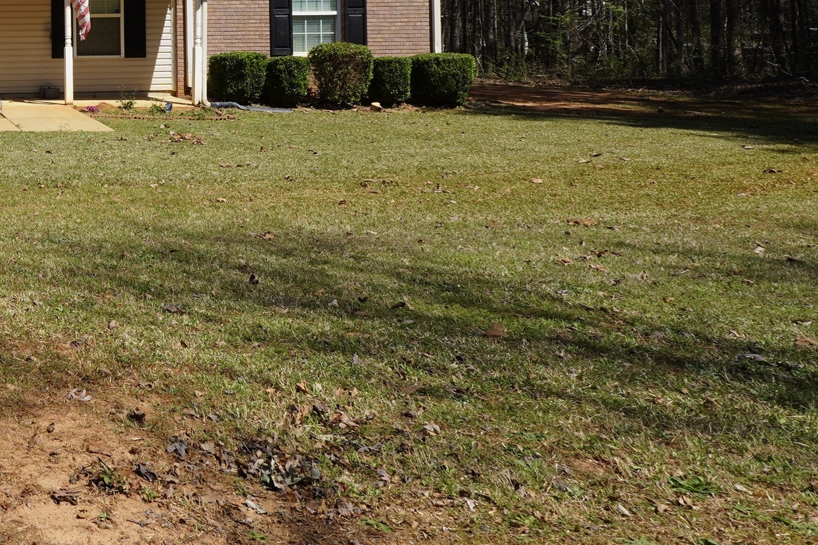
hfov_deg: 37.4
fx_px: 841
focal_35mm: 37
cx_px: -190
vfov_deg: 33.3
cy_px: 18
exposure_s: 1/200
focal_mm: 10
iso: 100
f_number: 10
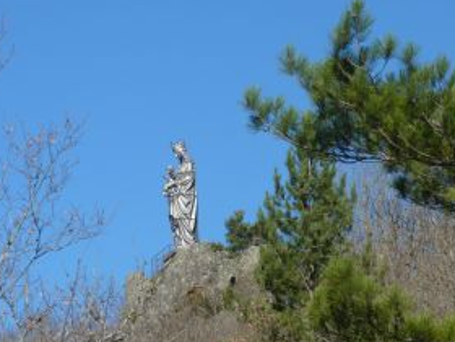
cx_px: 171
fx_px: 3168
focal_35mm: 241
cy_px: 158
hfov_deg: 8.2
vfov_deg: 6.2
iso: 80
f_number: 5
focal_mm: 27.8
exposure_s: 1/500
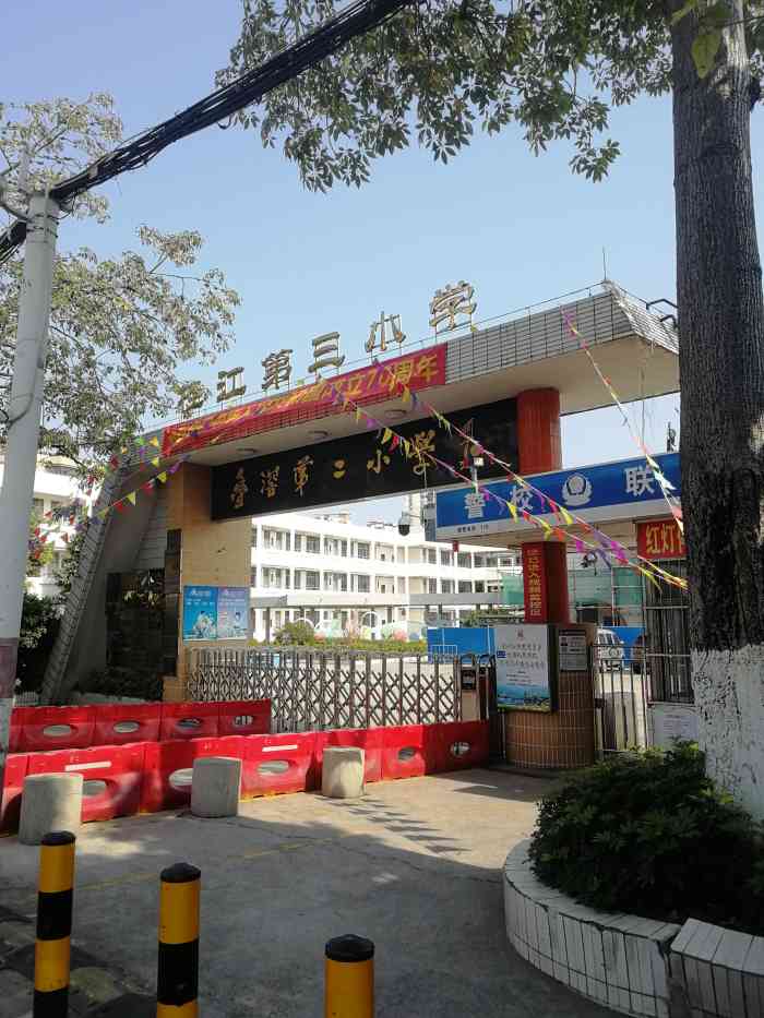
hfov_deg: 51.4
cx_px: 382
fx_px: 794
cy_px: 509
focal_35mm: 27
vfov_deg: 65.3
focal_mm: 3.95
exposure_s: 1/714
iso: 50
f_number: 2.2
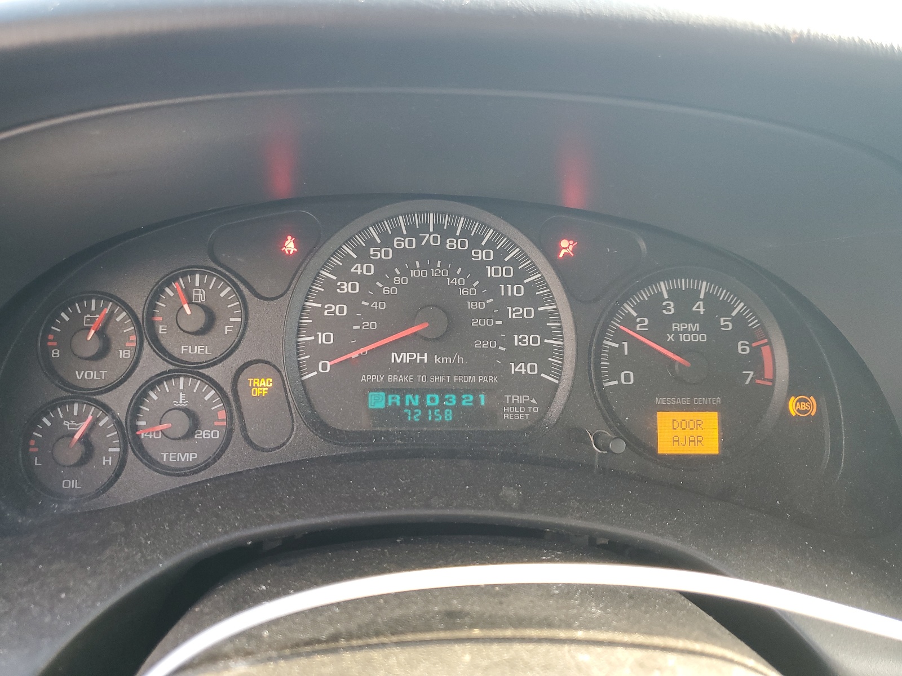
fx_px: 677
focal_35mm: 26
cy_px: 338
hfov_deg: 67.3
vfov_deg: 53.1
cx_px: 451
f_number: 1.5
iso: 68
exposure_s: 1/60.2
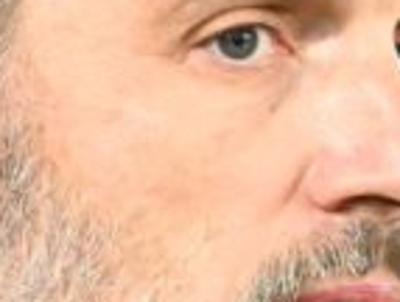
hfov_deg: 2.2
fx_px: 10577
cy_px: 157
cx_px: 213
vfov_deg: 1.6
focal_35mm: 913
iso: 5000
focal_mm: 89
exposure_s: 1/640
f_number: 4
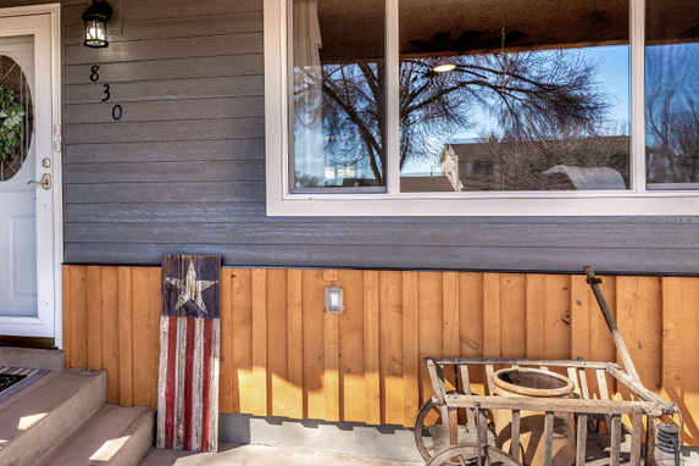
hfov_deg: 70.4
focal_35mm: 25
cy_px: 209
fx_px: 485
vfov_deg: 51.2
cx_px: 265
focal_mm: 14
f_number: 8
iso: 400
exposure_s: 1/320
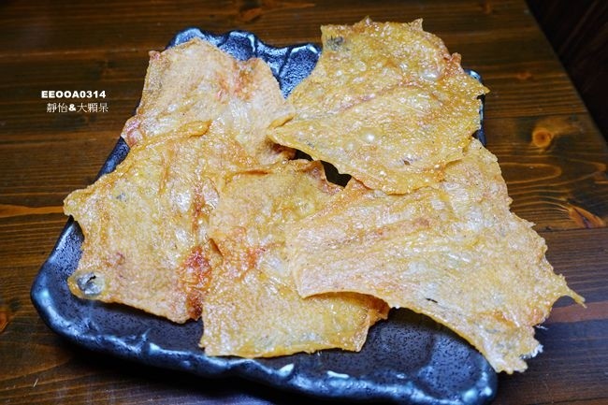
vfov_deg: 53.1
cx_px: 304
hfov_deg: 73.8
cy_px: 202
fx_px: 405
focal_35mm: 24
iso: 125
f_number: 2.8
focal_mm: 8.8
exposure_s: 1/60
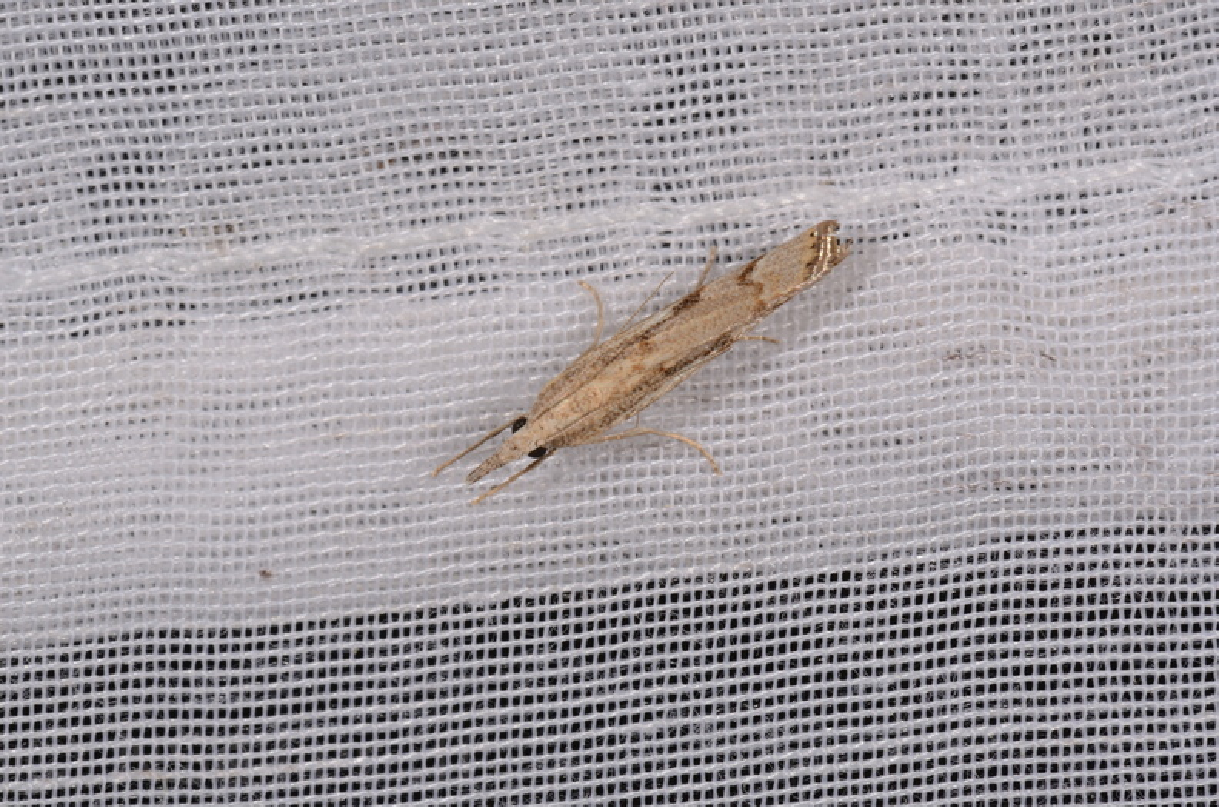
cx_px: 610
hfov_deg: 16.1
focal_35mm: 128
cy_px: 404
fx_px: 4307
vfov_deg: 10.7
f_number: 32
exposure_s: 1/60
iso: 100
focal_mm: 85
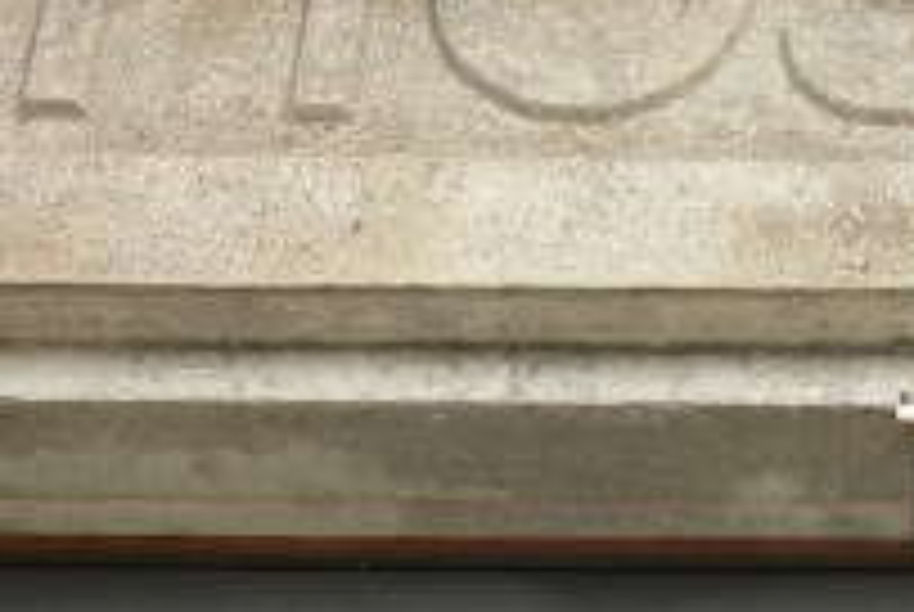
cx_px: 1117
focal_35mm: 108
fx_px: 2746
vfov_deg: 12.3
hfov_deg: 17.9
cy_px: -230
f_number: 2.8
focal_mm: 5.9
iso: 86
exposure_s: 1/84.7
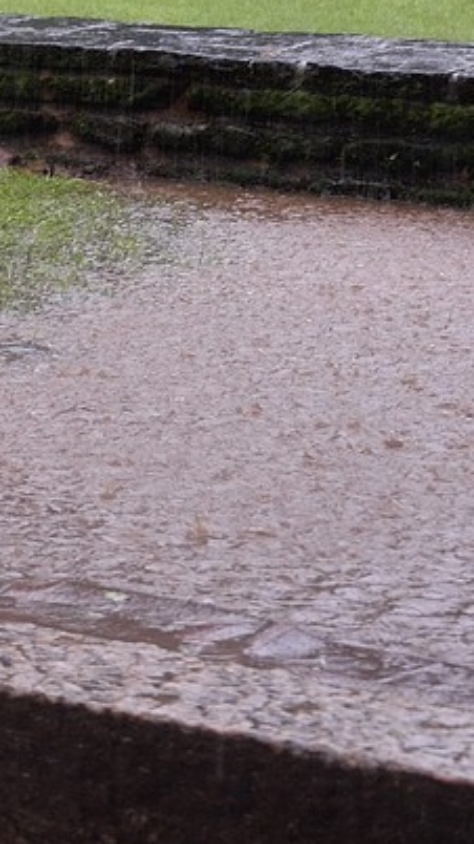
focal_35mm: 150
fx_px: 3353
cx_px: -1105
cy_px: -99
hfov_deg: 7.0
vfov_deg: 14.0
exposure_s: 1/100
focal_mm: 36
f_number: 5
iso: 800
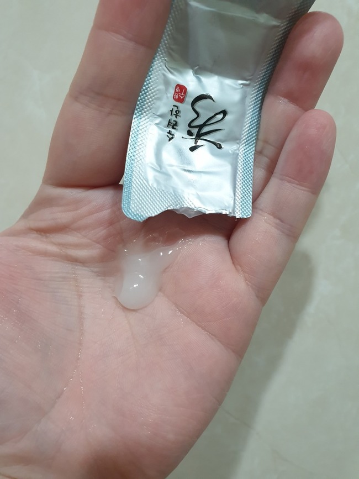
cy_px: 240
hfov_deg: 53.1
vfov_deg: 67.3
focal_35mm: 26
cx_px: 180
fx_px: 360
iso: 400
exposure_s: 1/60
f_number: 2.4
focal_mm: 4.3
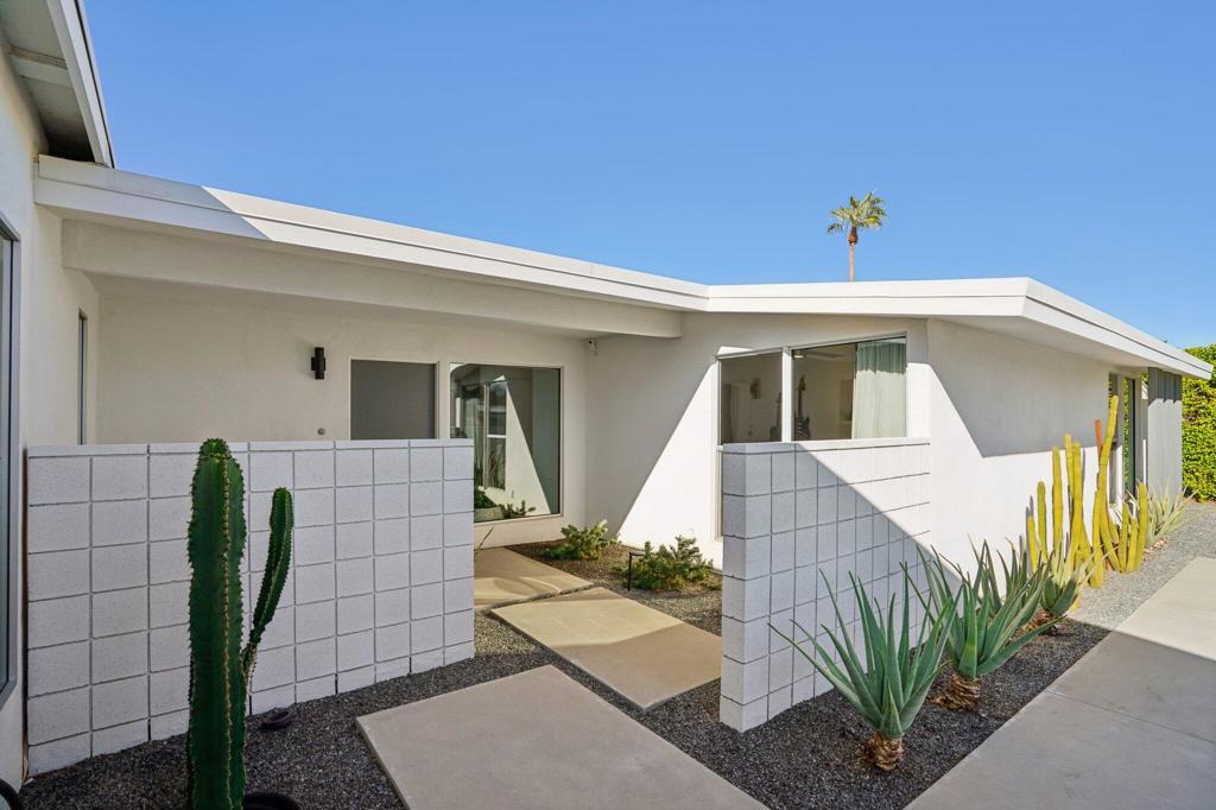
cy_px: 405
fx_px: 540
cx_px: 608
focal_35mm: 16
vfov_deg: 73.7
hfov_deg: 96.8
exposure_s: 1/200
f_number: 8
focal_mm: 16
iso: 100
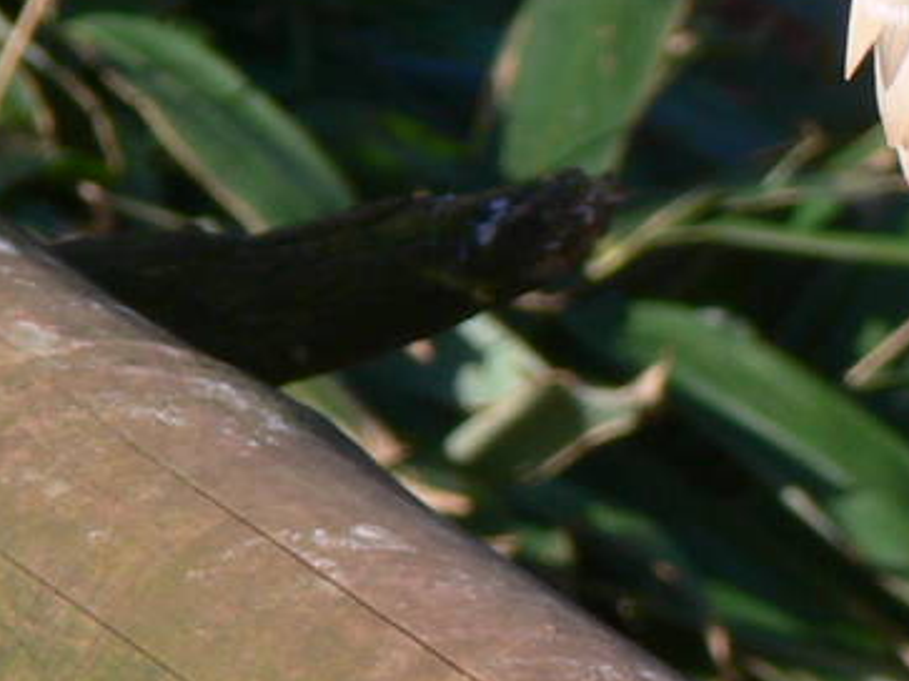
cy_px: 426
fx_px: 25358
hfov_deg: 2.0
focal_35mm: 966
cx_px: 1538
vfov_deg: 1.5
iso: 80
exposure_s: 1/200
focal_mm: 46.3
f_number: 5.6
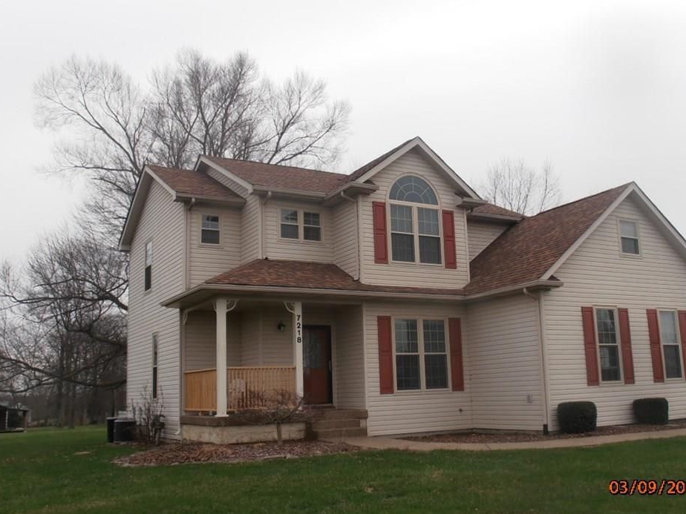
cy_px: 261
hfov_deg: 45.7
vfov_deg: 35.1
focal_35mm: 41
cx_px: 372
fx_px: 813
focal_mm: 6.61
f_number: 9.9
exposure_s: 1/50
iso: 80
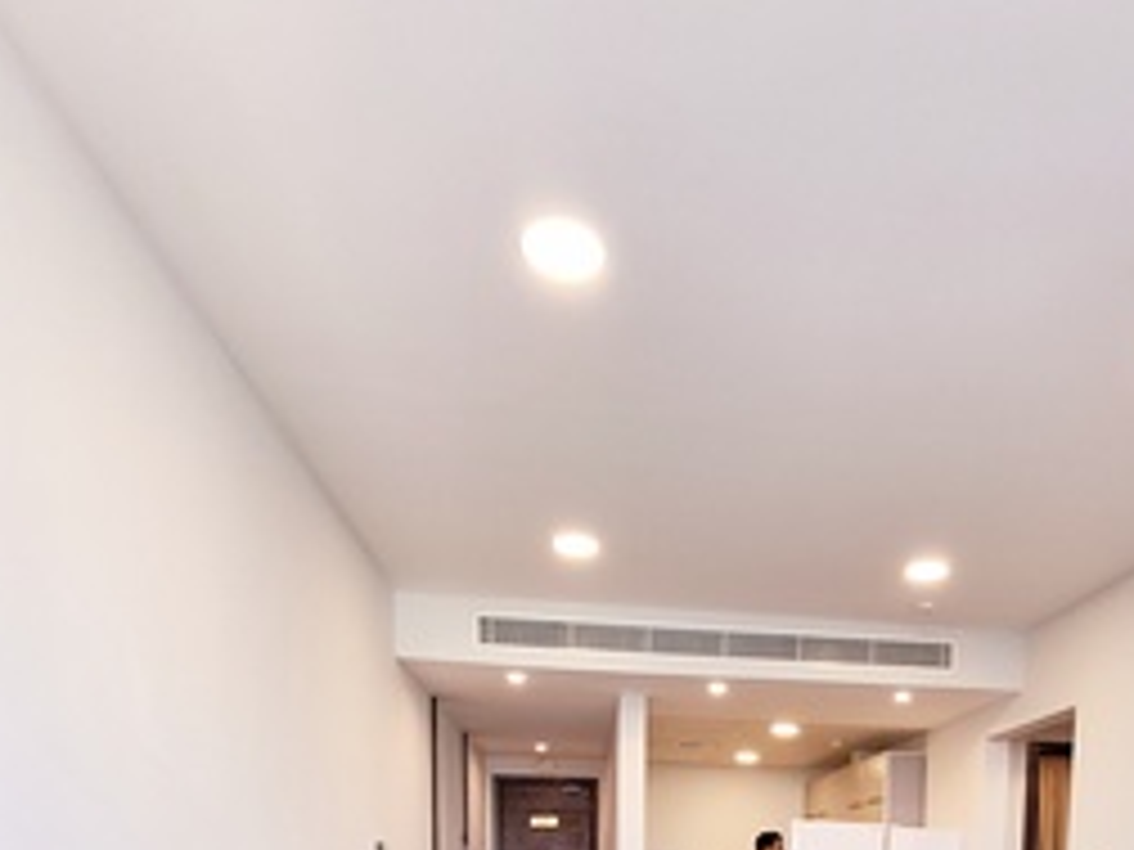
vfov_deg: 38.4
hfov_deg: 60.6
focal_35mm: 29
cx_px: 731
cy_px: 969
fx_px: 950
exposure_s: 1/40
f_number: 2.2
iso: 40
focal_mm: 1.64
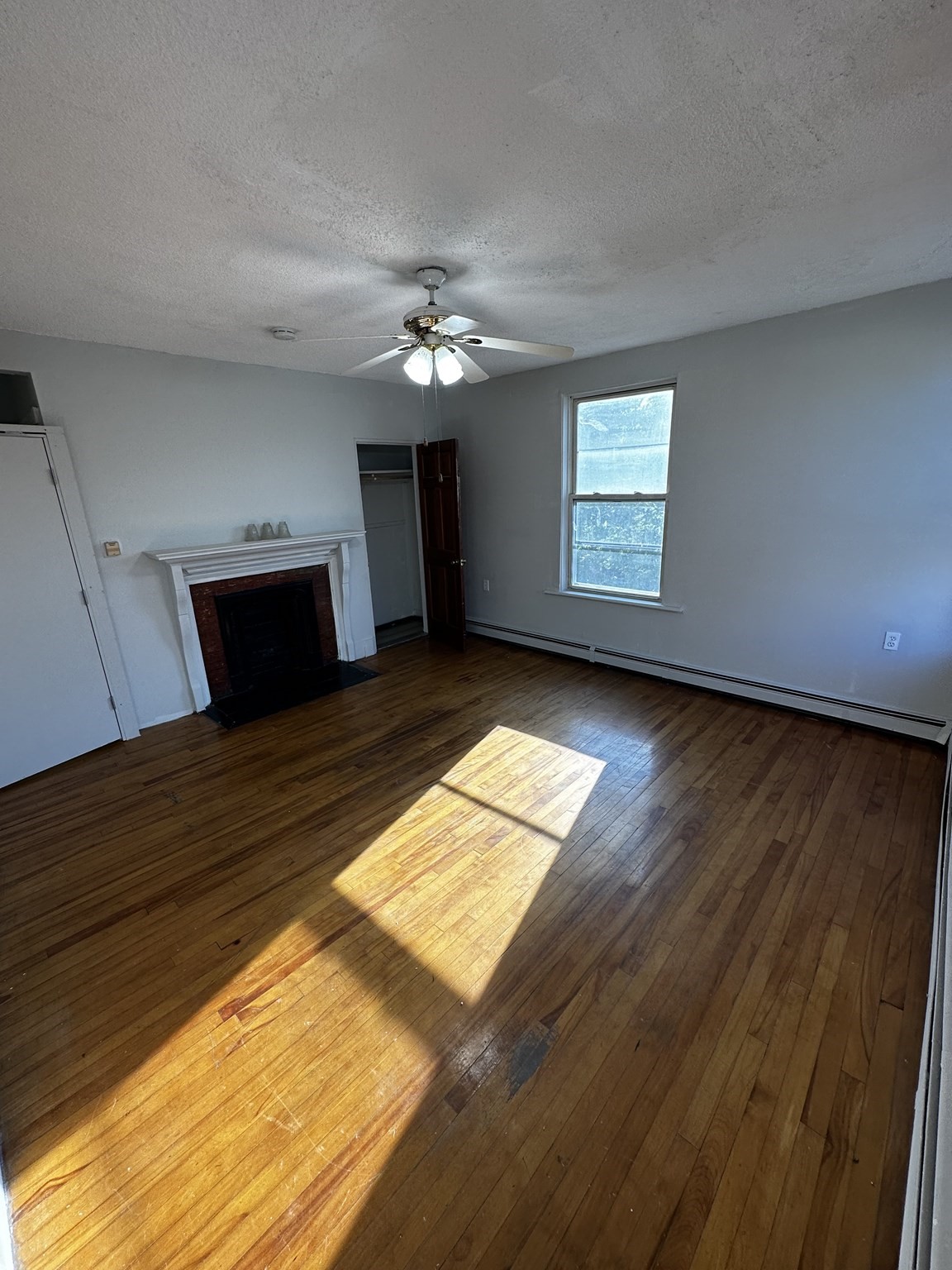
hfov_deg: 85.7
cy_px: 635
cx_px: 476
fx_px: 513
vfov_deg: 102.1
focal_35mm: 14
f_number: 2.2
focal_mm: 2.22
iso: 40
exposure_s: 1/151
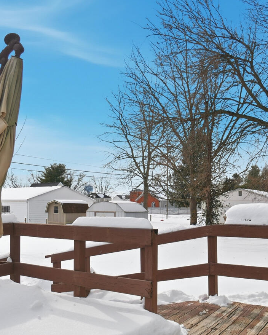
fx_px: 317
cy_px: 210
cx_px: 181
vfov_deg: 55.0
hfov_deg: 45.0
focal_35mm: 32
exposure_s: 1/4000
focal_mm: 10
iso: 100
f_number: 4
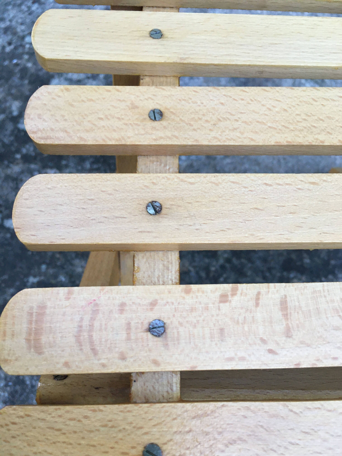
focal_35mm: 29
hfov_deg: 48.2
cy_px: 228
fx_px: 382
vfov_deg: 61.7
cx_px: 171
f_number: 2.2
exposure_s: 1/33
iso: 50
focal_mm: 4.15
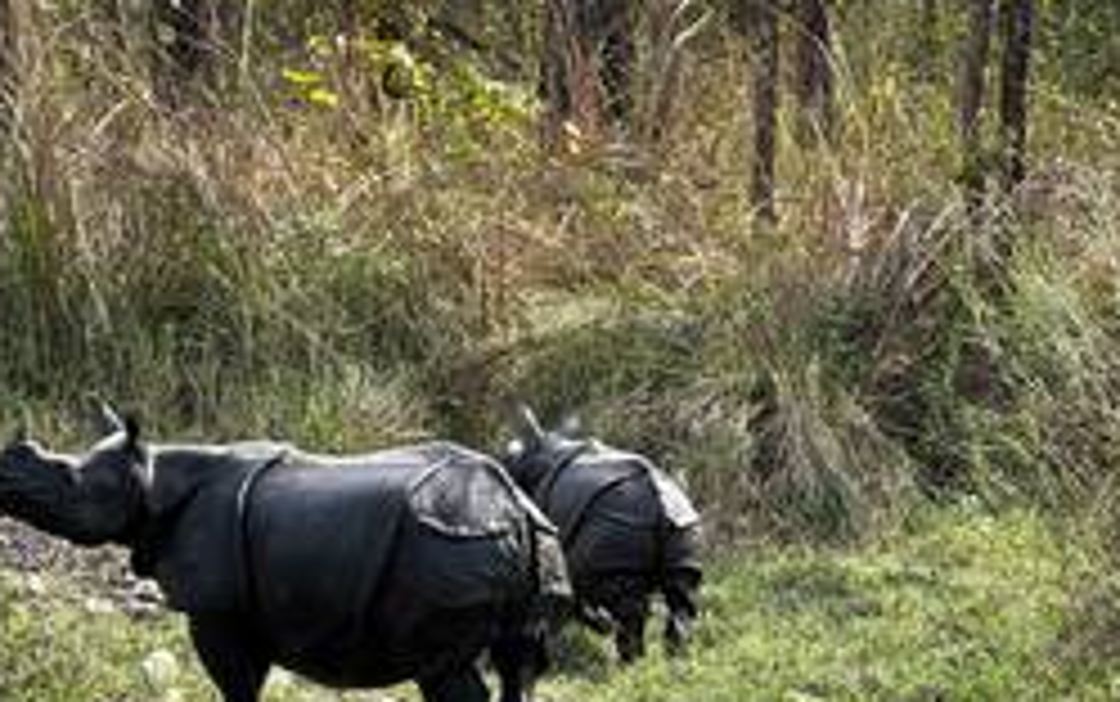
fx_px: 7483
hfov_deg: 8.6
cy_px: 486
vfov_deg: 5.4
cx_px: 486
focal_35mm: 245
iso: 50
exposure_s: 1/444
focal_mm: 15.66
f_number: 2.8
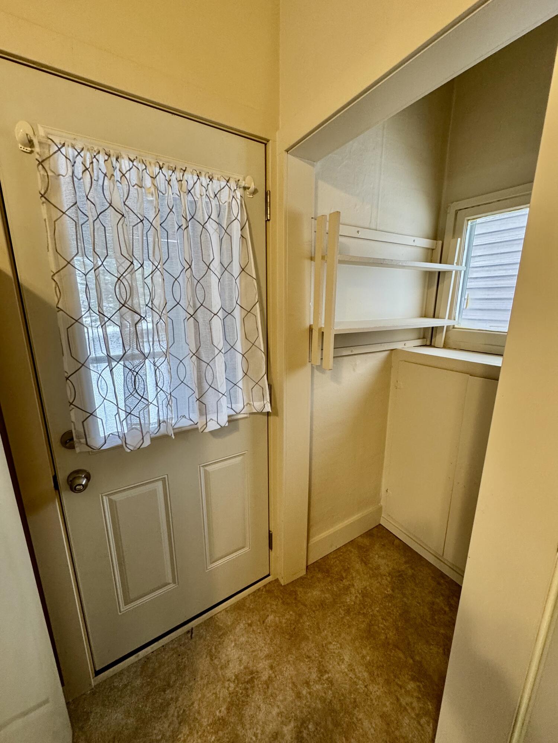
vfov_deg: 102.1
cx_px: 279
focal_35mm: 14
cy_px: 372
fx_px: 301
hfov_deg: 85.7
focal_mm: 2.22
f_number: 2.2
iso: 200
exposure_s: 1/60
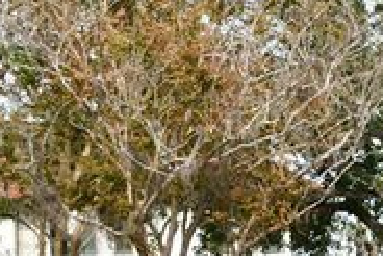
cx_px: 610
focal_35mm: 160
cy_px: 410
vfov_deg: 8.4
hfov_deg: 12.1
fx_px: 1704
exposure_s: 1/200
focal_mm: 23
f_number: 7.1
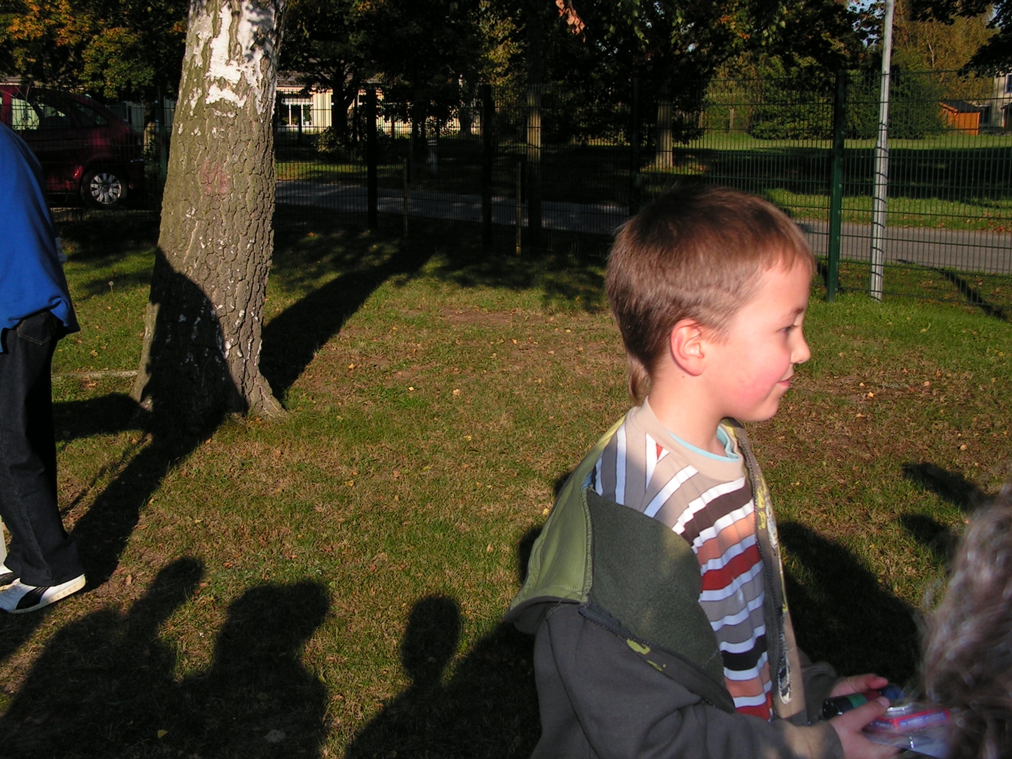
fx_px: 1462
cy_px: 380
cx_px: 506
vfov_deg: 29.1
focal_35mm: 50
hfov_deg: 38.2
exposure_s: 1/1250
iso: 64
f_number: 3.2
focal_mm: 8.4
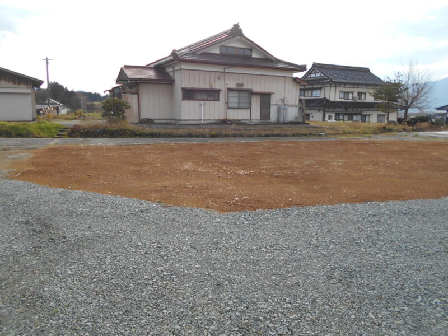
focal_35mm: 26
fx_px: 336
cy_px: 168
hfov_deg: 67.3
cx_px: 224
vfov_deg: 53.1
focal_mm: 4.6
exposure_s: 1/400
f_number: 3.2
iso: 80
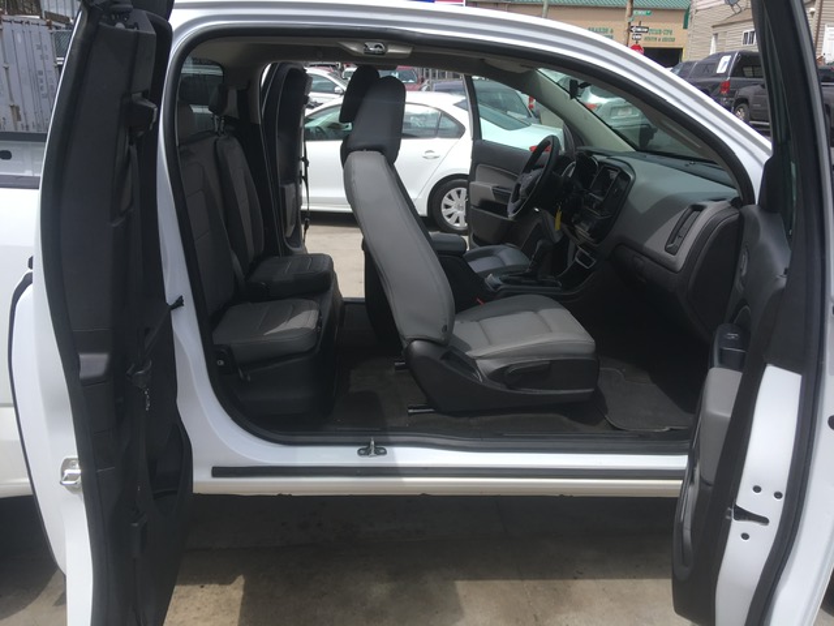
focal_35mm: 29
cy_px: 313
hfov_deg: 61.7
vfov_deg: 48.2
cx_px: 417
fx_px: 699
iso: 25
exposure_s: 1/1115
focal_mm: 4.15
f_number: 2.2
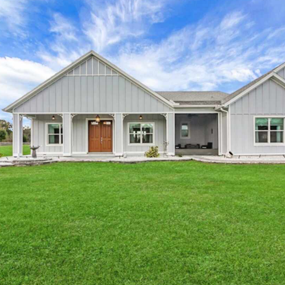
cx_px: 152
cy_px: 145
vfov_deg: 74.8
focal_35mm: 20
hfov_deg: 74.7
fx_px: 186
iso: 200
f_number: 7.1
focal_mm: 10
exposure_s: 1/320
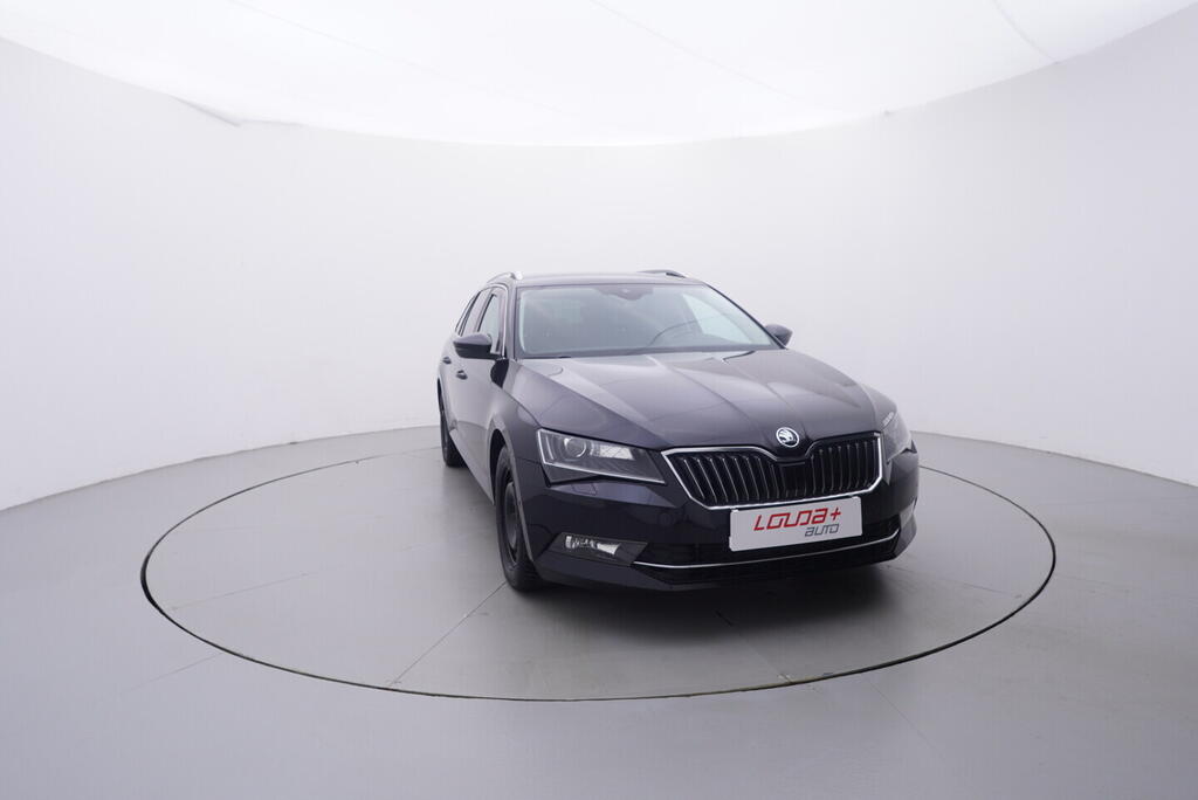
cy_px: 400
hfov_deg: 77.3
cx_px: 599
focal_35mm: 22
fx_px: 749
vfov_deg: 56.2
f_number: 5
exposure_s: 1/80
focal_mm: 15
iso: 200
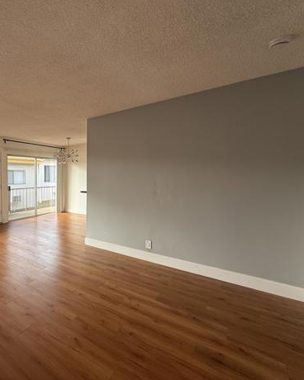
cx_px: 51
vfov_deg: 83.2
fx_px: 214
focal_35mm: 19
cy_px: 183
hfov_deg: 63.3
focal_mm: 2.22
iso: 50
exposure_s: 1/114
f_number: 2.2
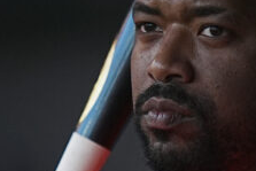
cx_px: 62
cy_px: 204
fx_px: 13085
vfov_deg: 0.7
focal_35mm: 1839
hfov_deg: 1.1
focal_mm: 400
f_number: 2.8
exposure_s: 1/1600
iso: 800
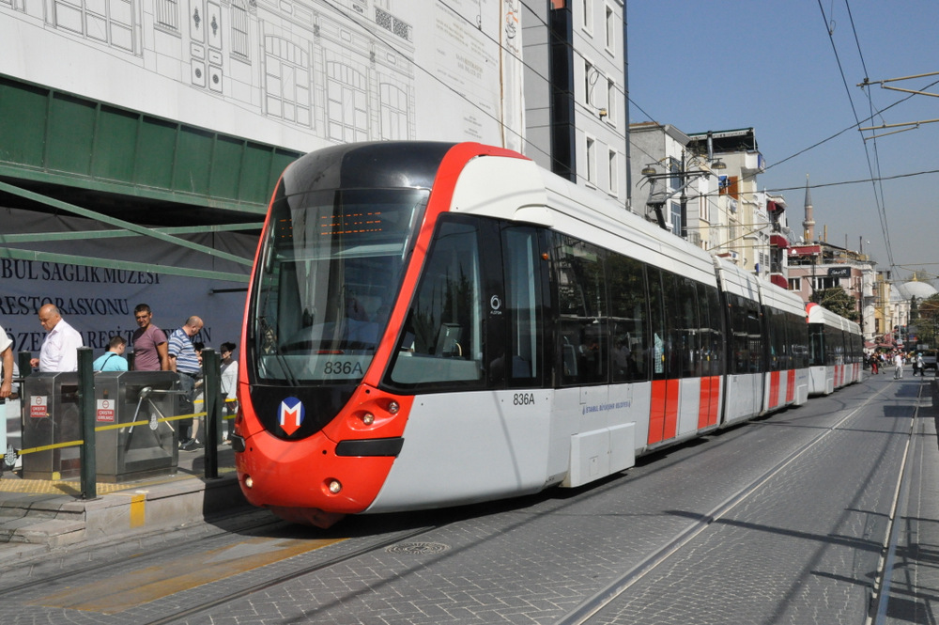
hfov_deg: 51.3
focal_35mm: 38
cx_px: 470
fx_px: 977
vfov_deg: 35.4
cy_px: 312
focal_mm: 25
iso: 2000
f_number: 18
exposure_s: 1/1250
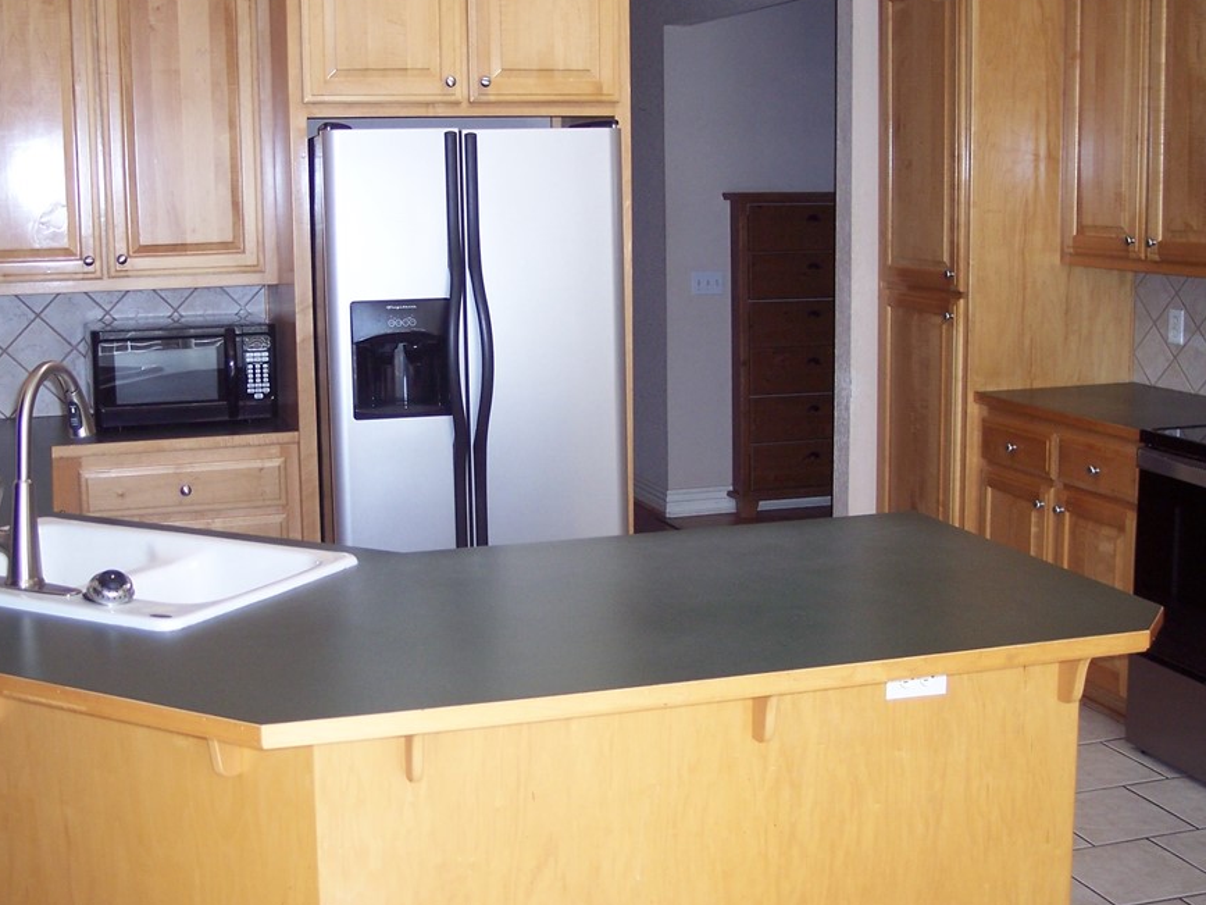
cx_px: 517
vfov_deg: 31.5
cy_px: 402
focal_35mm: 46
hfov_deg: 41.1
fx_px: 1603
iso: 140
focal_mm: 8
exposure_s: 1/60
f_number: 2.8
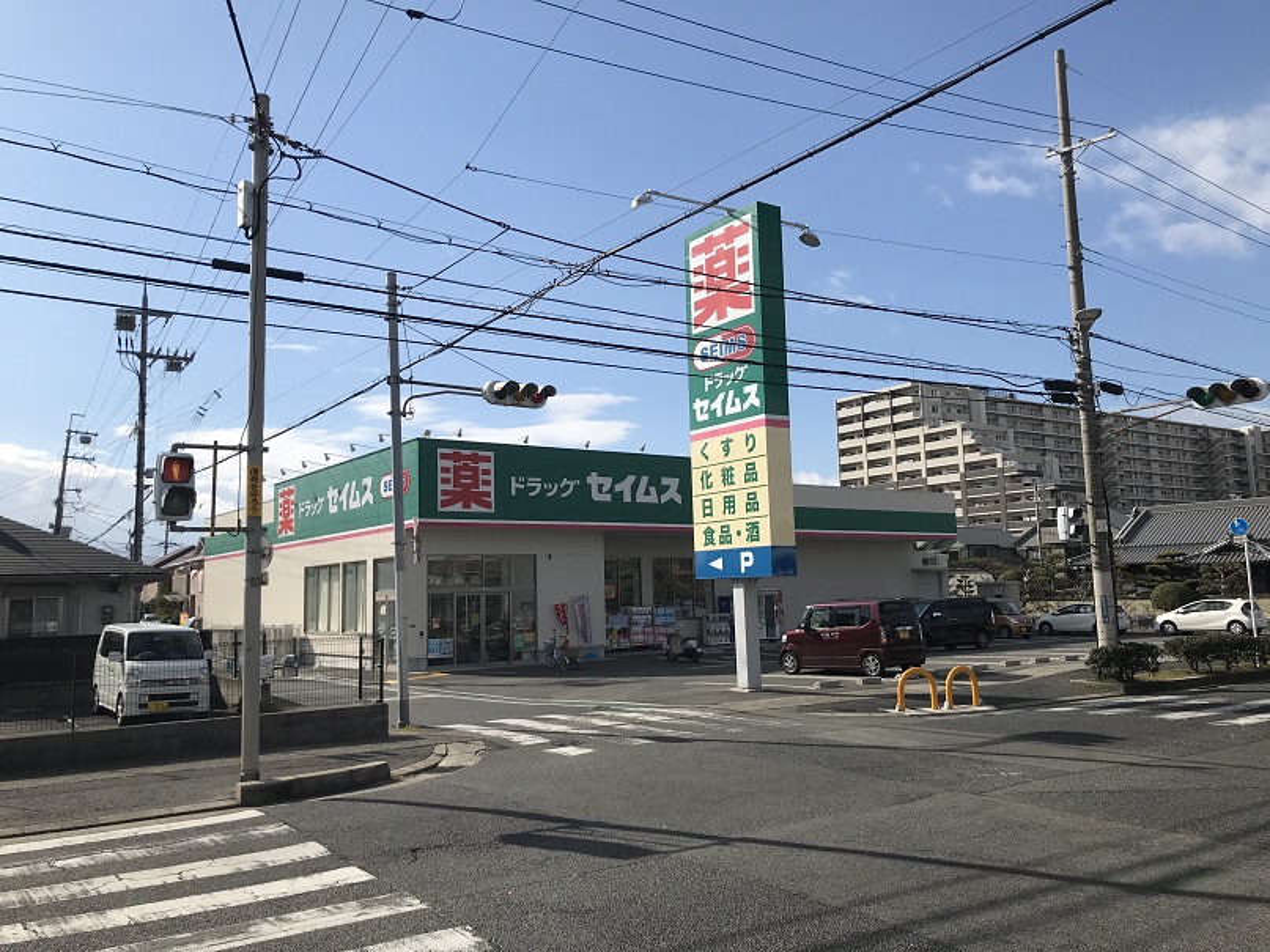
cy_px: 476
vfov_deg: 49.7
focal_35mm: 28
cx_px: 635
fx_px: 1027
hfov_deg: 63.5
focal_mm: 3.99
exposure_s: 1/3831
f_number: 1.8
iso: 20
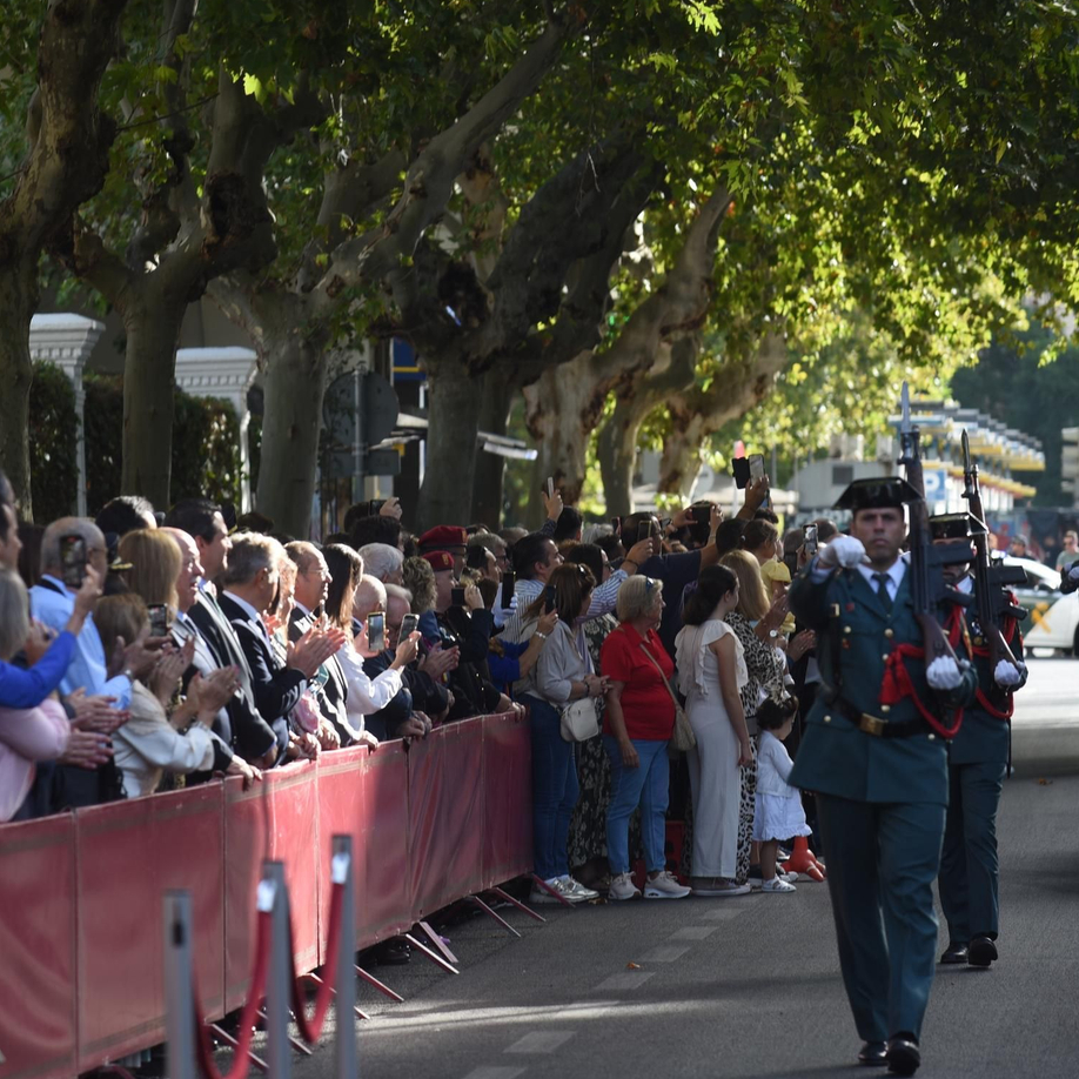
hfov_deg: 7.4
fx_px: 8358
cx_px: 267
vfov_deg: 7.4
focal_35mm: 237
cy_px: 585
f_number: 4
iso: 100
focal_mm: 160
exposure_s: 1/160
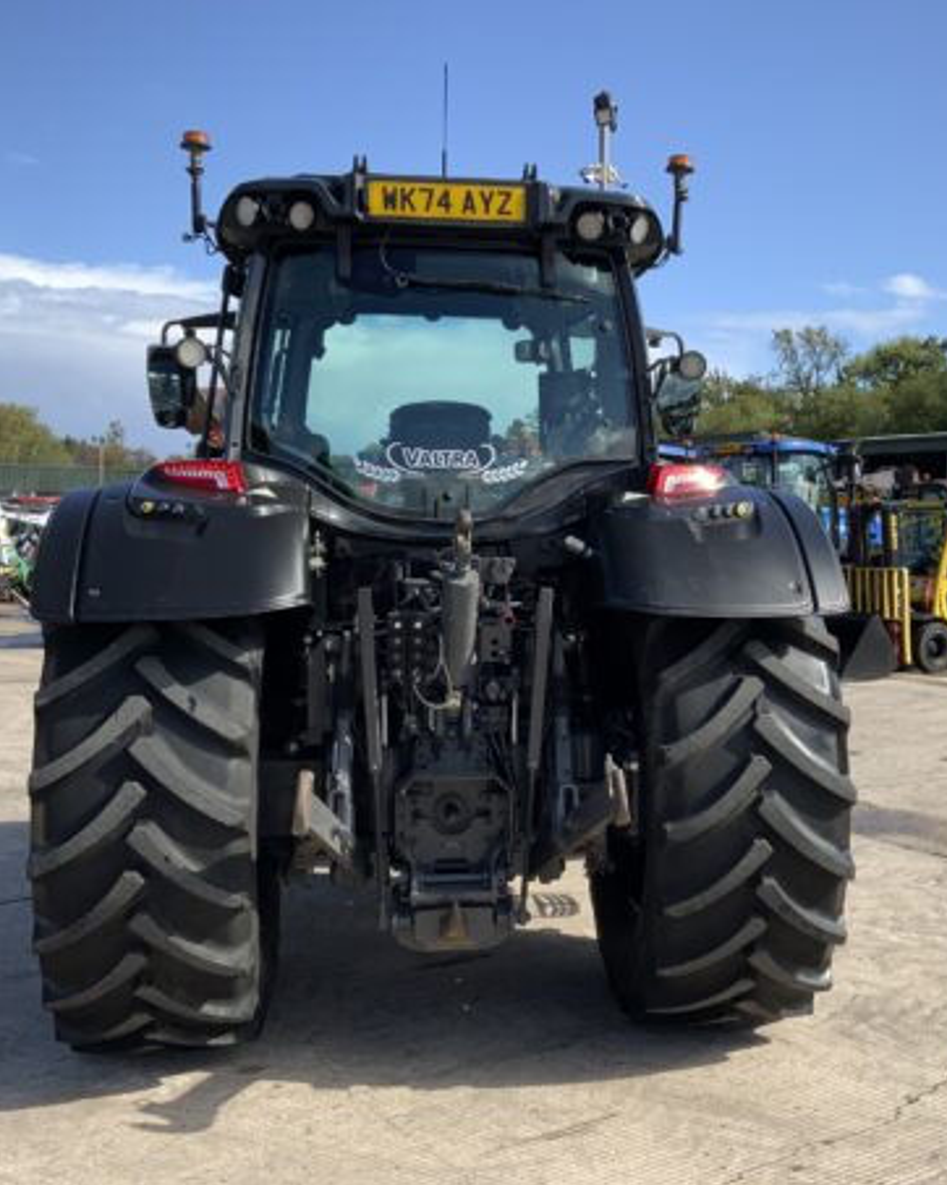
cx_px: 562
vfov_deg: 45.8
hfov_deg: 37.2
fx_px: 1402
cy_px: 581
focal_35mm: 40
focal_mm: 3
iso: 16
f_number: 1.8
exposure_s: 1/1451
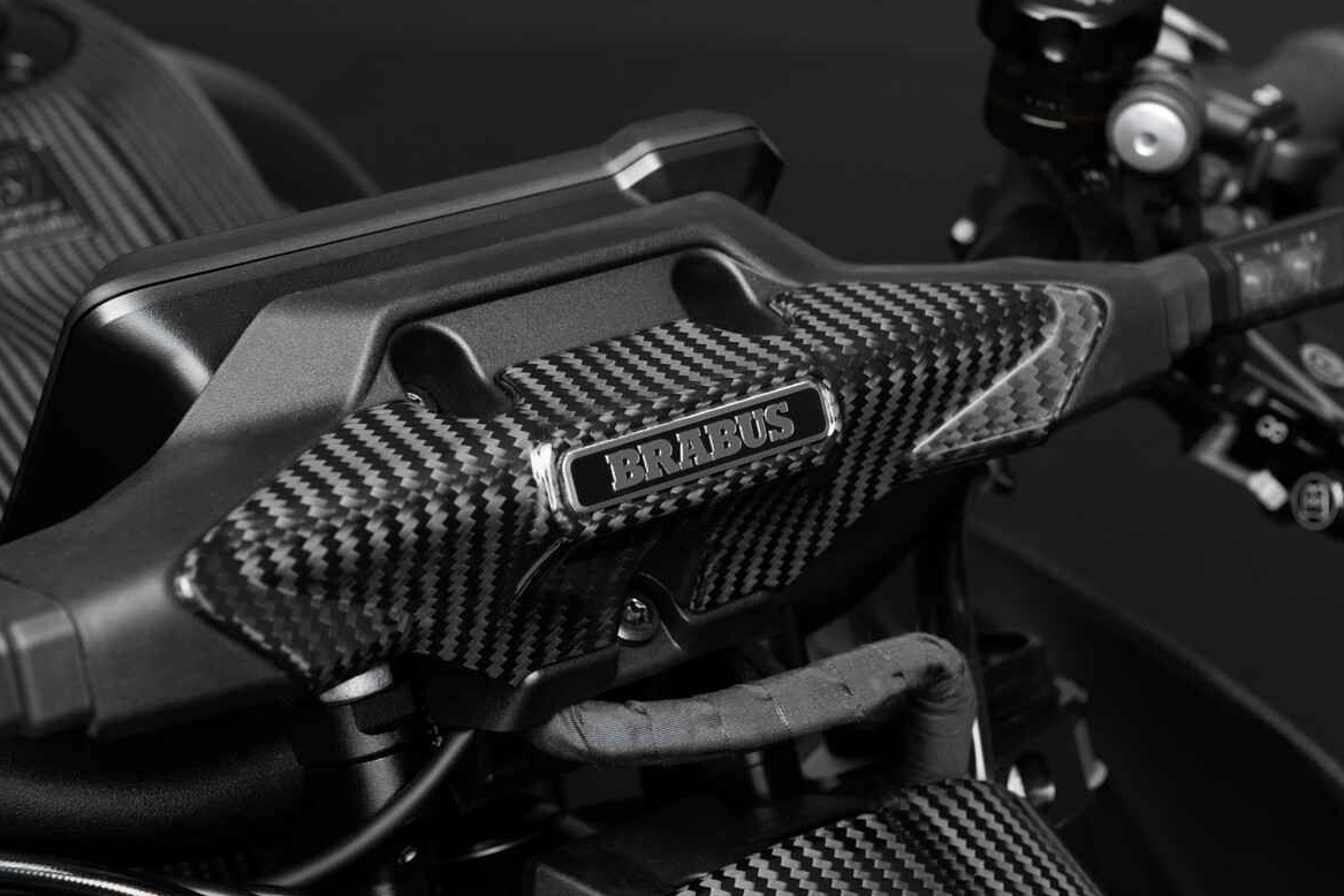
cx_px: 670
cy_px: 448
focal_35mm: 72
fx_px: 2688
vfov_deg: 18.9
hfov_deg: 28.1
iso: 400
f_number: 10
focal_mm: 70
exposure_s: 1/200
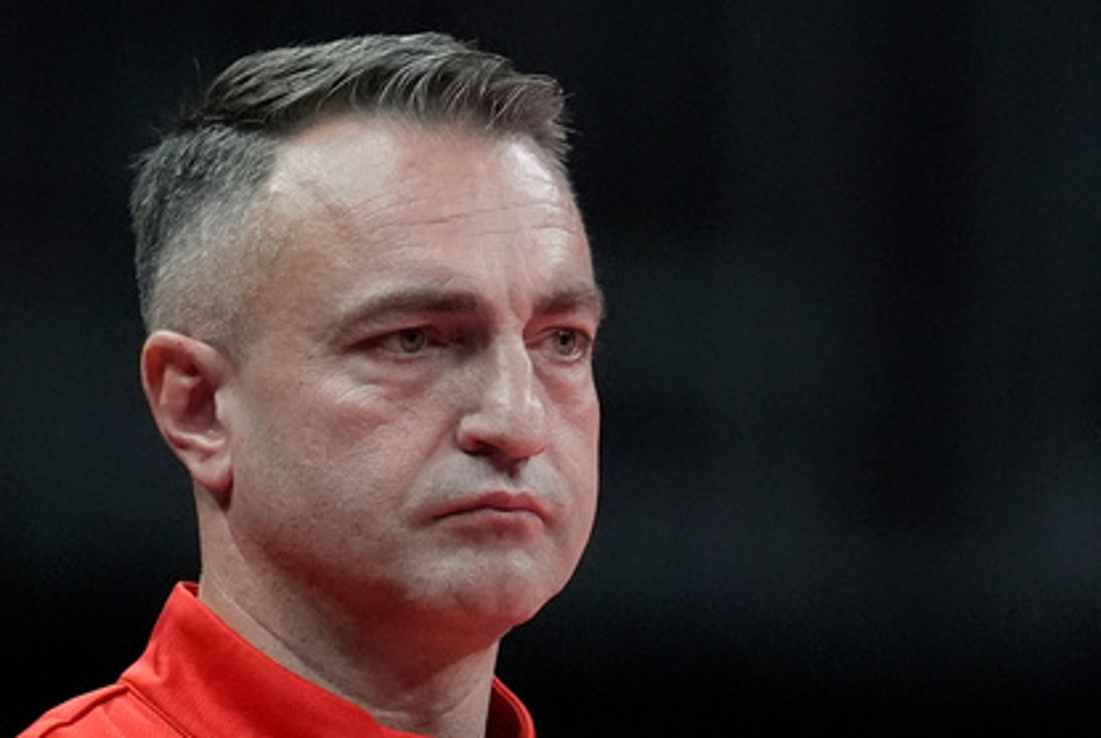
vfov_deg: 0.9
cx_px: 422
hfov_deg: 1.4
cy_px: 883
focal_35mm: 1481
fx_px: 45358
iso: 6400
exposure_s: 1/2500
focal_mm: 400
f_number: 3.2
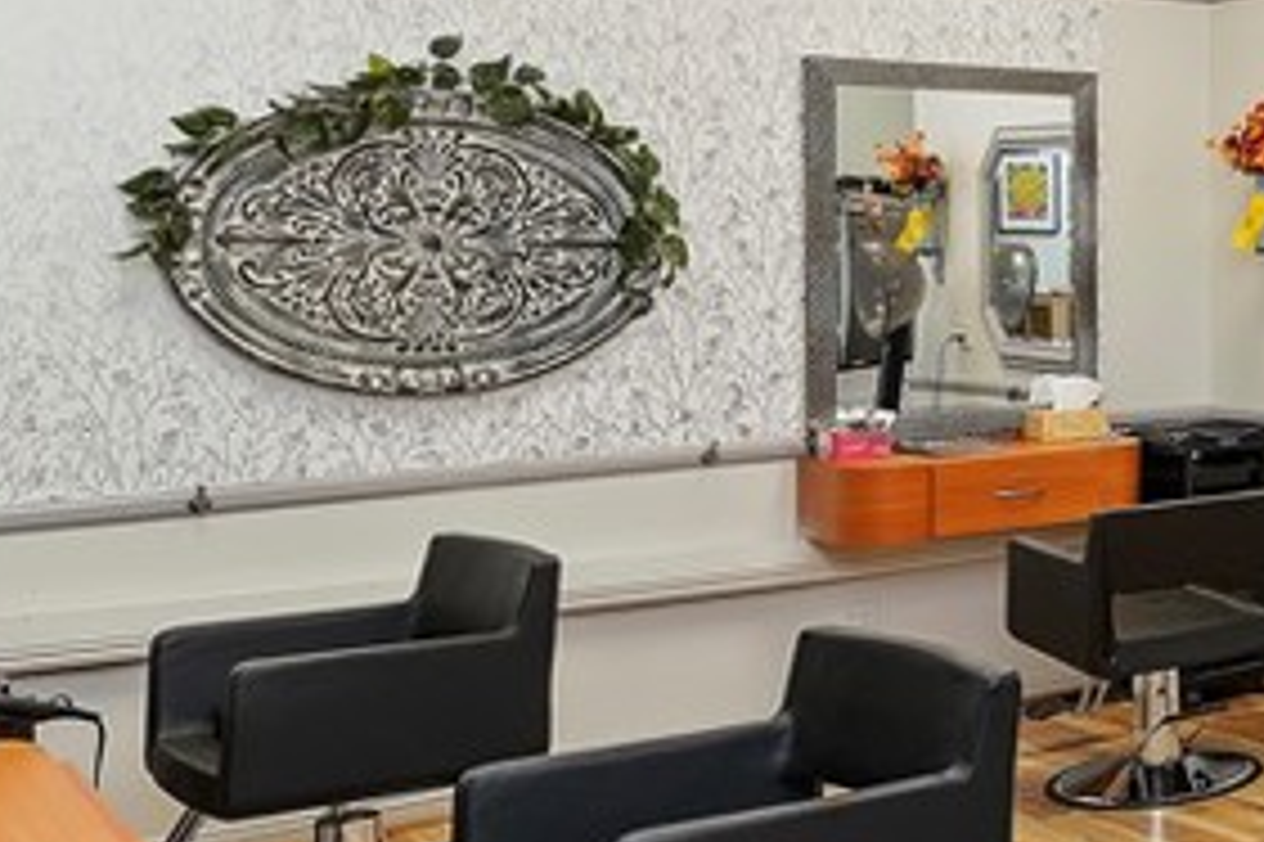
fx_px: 1790
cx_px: 1808
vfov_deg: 26.3
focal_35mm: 51
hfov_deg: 28.4
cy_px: 286
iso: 800
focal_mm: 14
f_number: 5
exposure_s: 1/50
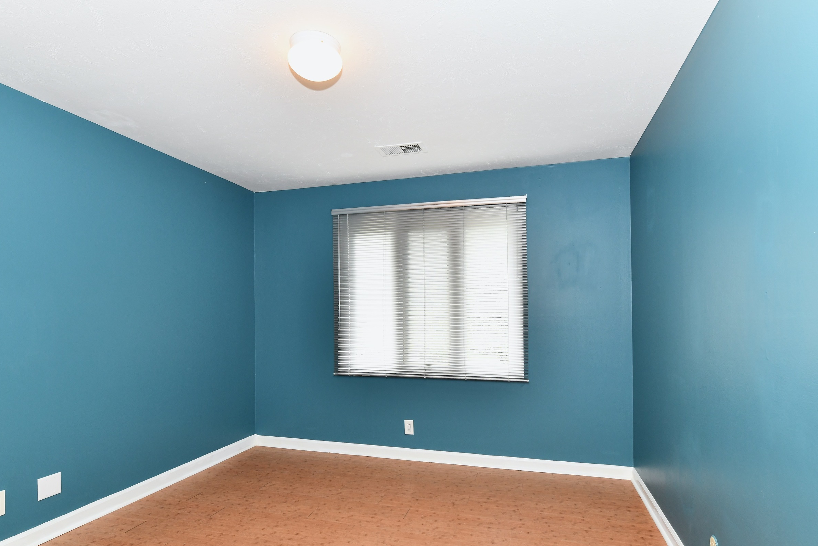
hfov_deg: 90.0
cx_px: 412
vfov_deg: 66.9
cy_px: 323
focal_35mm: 18
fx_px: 409
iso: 640
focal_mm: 14
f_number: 6.3
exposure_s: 1/60
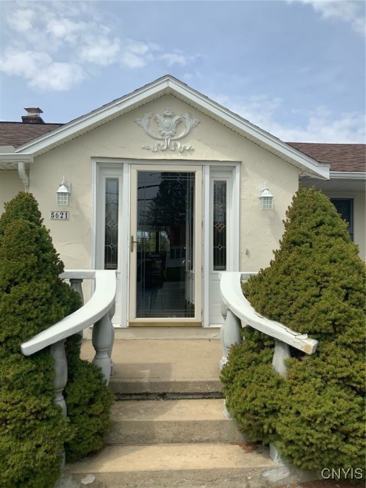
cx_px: 183
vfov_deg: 61.7
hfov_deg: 48.2
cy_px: 244
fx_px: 409
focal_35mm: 29
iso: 20
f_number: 1.8
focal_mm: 3
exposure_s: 1/2427
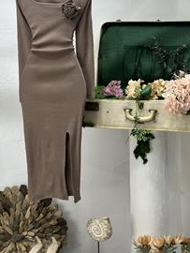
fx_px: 519
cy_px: 78
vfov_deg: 27.2
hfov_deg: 20.7
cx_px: 77
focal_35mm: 71
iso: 80
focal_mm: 6.86
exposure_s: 1/100
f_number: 1.78
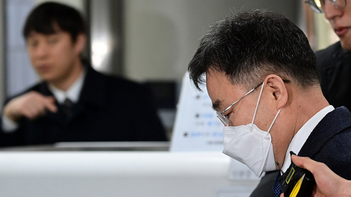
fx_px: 1694
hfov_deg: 11.8
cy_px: 121
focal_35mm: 182
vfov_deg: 6.7
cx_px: 168
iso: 2500
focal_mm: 160
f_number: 5
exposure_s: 1/250
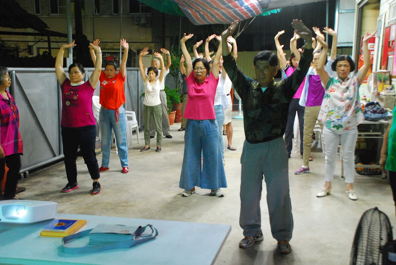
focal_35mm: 42
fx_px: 463
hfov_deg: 46.3
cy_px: 132
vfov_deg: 32.0
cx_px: 198
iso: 1600
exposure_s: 1/15
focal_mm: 28
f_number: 4
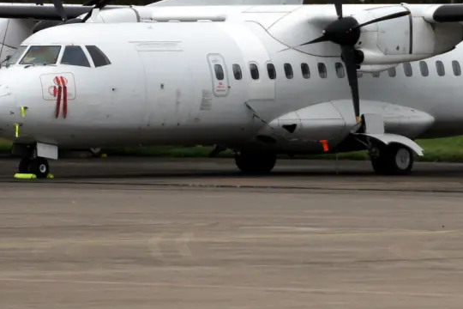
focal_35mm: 370
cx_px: 370
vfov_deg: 3.7
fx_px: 4758
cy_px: 48
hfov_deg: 5.6
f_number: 4.5
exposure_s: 1/200
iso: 200
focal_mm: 130
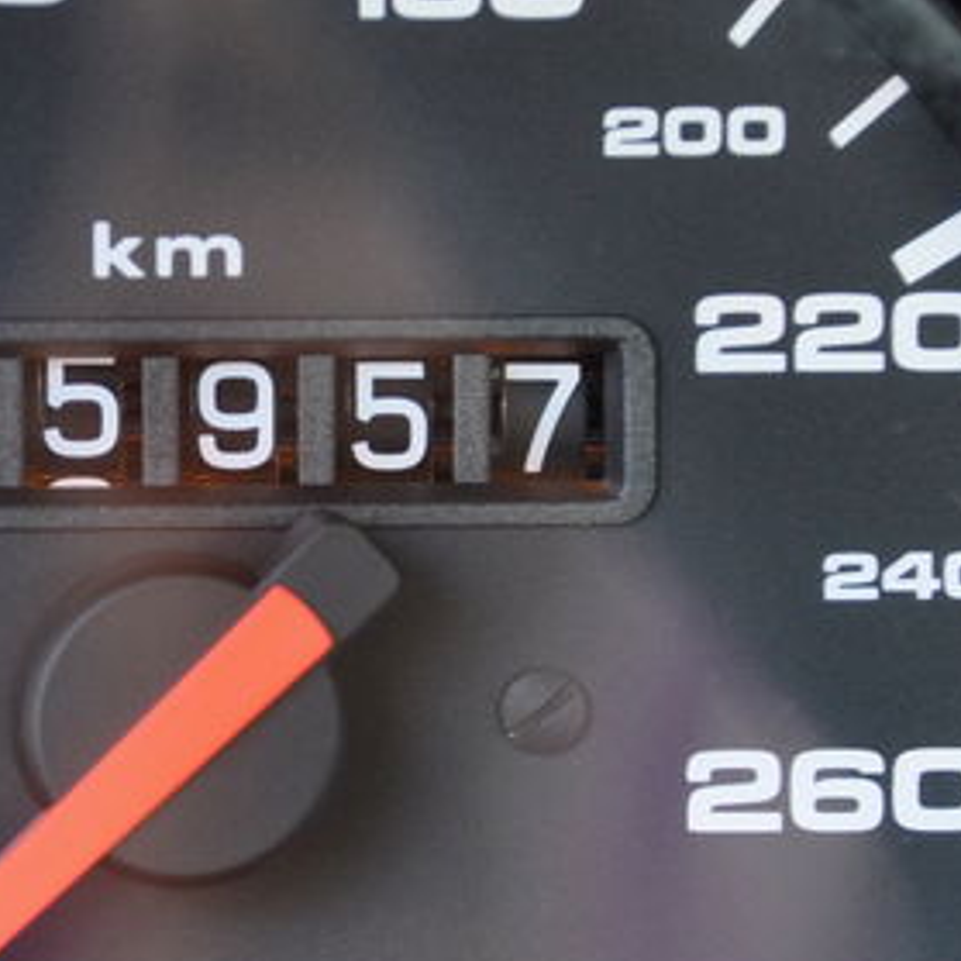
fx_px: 9894
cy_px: 458
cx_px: 238
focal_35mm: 315
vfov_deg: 5.6
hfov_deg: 5.6
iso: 500
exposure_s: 1/8
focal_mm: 90
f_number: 5.3
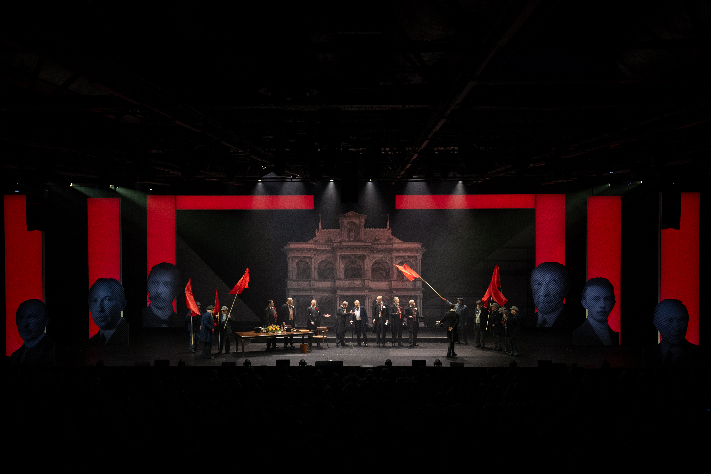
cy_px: 237
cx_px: 356
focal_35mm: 40
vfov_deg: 33.4
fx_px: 790
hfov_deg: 48.5
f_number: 3.2
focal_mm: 40
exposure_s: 1/400
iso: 1000
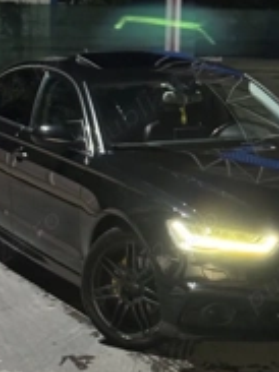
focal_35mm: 105
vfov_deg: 18.7
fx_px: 1130
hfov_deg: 14.0
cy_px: 126
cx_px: 193
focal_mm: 6.76
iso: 800
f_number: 1.78
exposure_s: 1/20
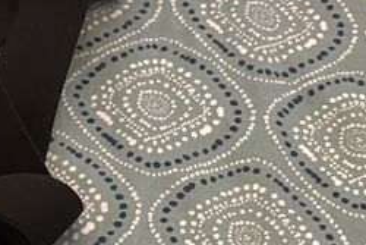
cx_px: -76
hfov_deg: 18.0
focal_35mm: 108
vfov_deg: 11.2
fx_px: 1099
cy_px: 534
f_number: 1.8
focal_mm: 4.25
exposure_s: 1/33
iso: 640
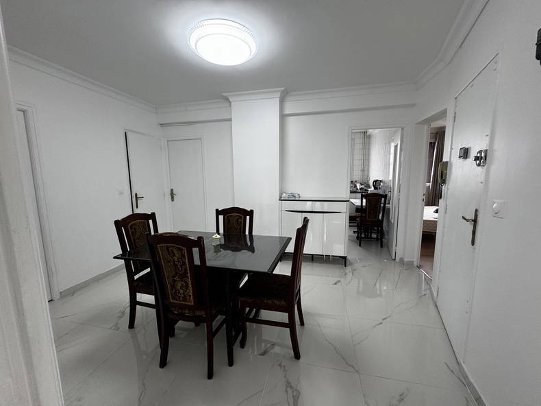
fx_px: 219
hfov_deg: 102.1
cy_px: 203
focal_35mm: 14
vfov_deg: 85.6
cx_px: 270
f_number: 2.2
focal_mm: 2.22
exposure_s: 1/99
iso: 100
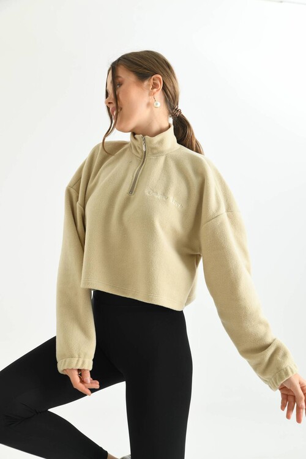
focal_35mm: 42
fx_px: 535
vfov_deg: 46.4
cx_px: 153
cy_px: 230
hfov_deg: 31.9
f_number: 5.6
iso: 160
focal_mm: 42
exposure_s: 1/125
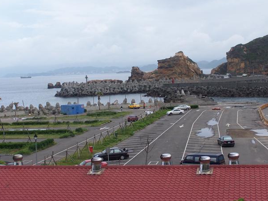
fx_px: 550
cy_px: 95
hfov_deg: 27.4
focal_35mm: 71
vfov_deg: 20.7
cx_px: 137
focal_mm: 11.1
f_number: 4.5
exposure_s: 1/500
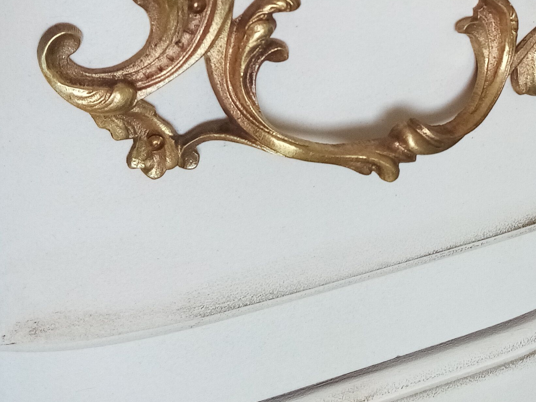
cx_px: 528
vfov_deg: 21.0
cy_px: -59
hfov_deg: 27.8
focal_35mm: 66
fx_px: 1022
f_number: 1.8
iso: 153
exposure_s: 1/100
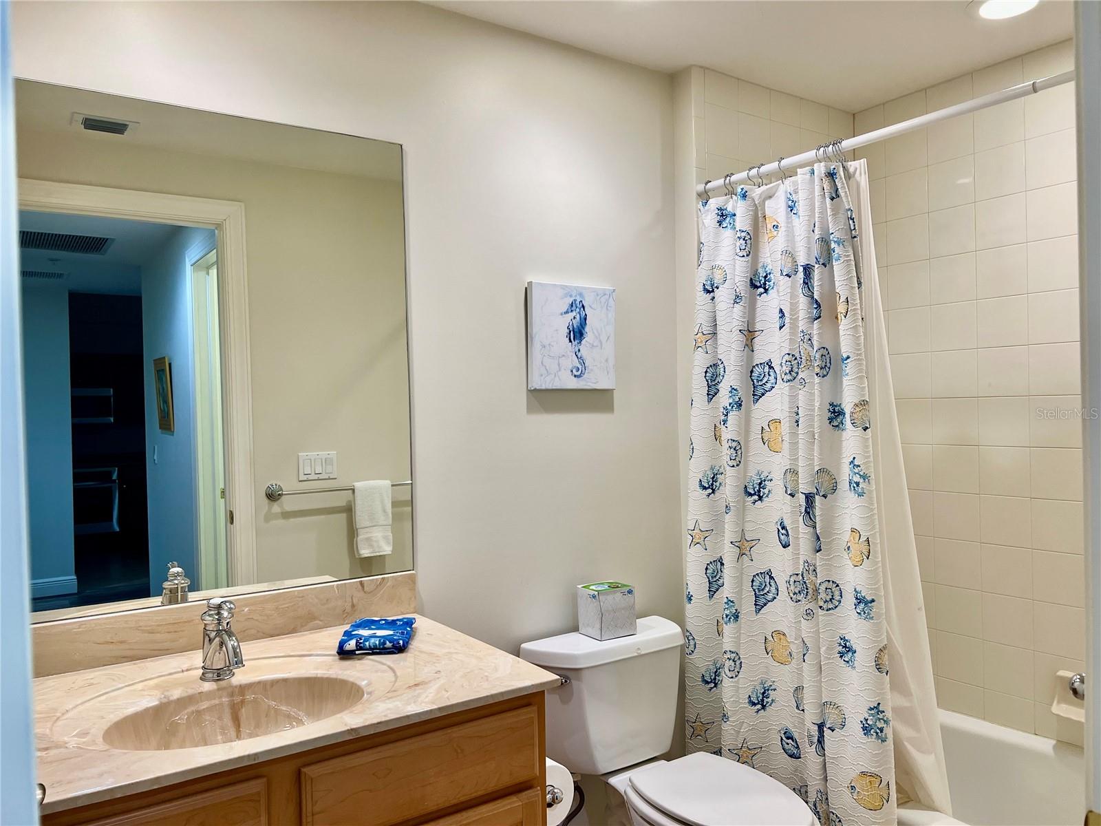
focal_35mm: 26
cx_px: 550
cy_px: 413
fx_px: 827
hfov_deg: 67.3
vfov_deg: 53.1
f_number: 1.5
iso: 100
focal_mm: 5.7
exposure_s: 1/120
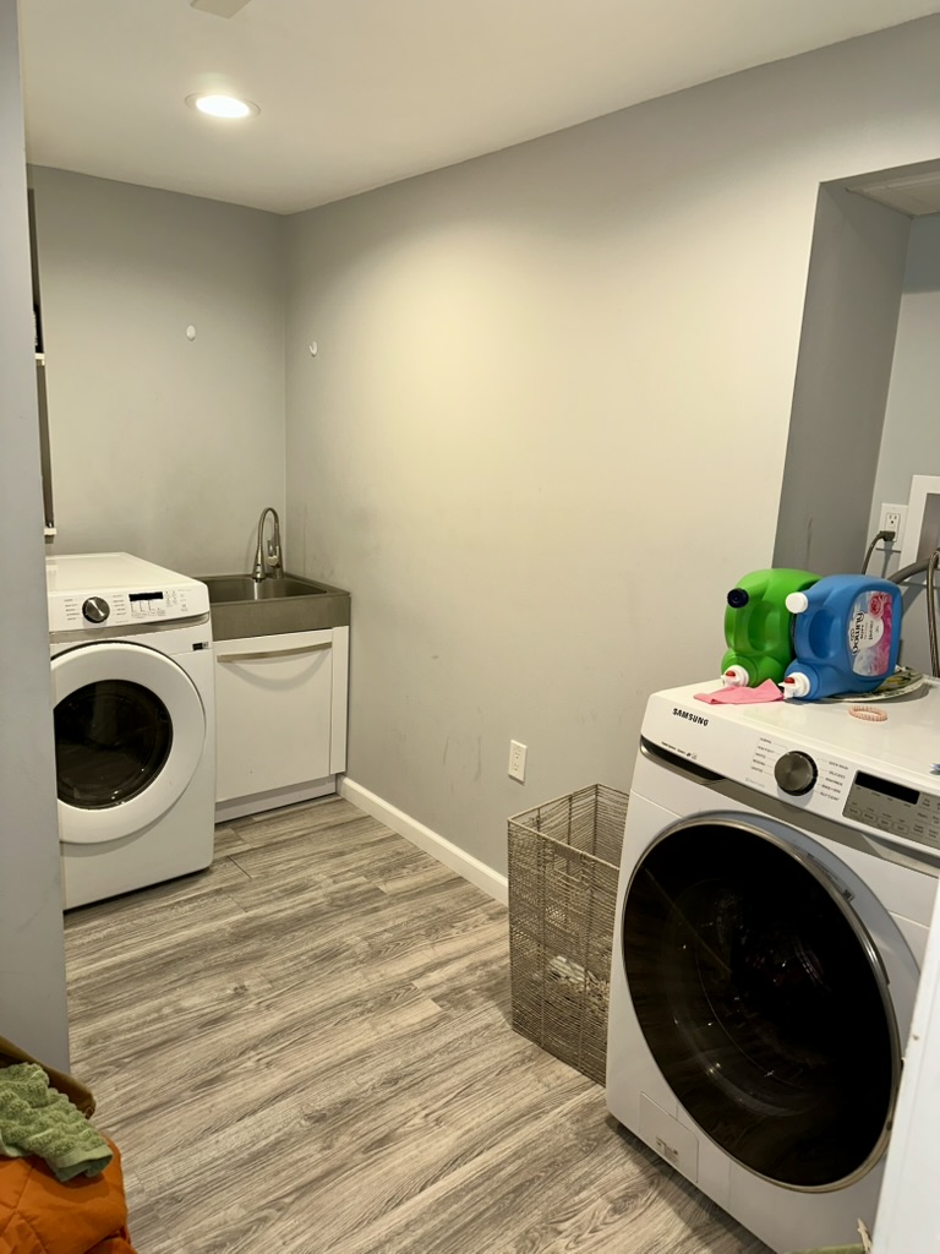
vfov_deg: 71.6
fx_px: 869
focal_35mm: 24
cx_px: 470
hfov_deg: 56.8
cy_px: 627
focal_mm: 6.86
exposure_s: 1/28
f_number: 1.78
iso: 64
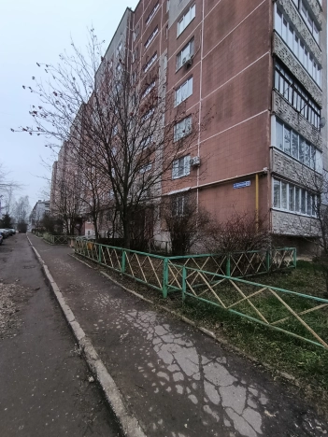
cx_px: 164
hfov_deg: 81.7
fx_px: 190
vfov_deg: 98.2
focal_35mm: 15
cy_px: 218
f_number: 2.2
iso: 293
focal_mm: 1.65
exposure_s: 1/100
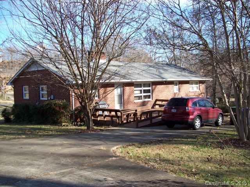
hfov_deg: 51.4
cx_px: 125
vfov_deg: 39.7
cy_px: 94
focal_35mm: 36
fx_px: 260
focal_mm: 6
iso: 80
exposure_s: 1/446
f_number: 2.7
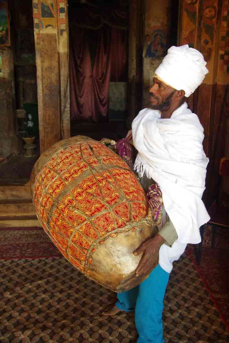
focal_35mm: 35
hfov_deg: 38.2
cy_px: 172
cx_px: 114
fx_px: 331
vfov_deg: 54.9
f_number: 5.6
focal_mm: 23.1
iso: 3200
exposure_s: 1/50
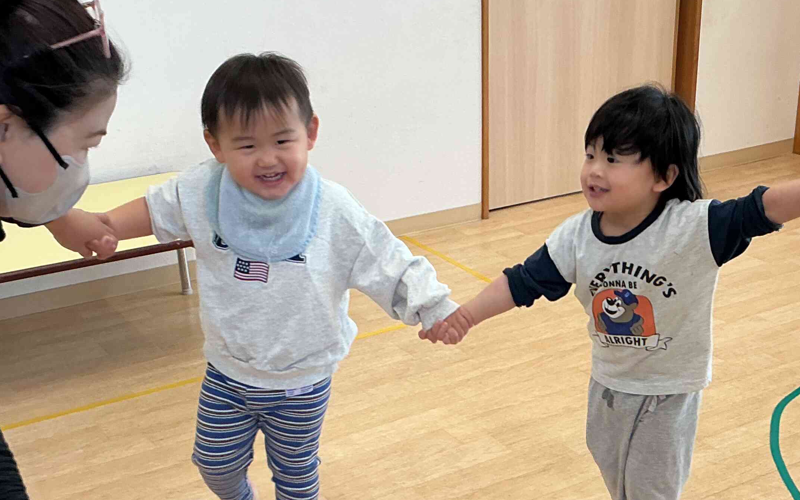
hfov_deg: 35.0
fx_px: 1265
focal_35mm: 58
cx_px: 466
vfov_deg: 22.3
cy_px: 334
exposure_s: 1/100
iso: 25
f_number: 1.8
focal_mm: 3
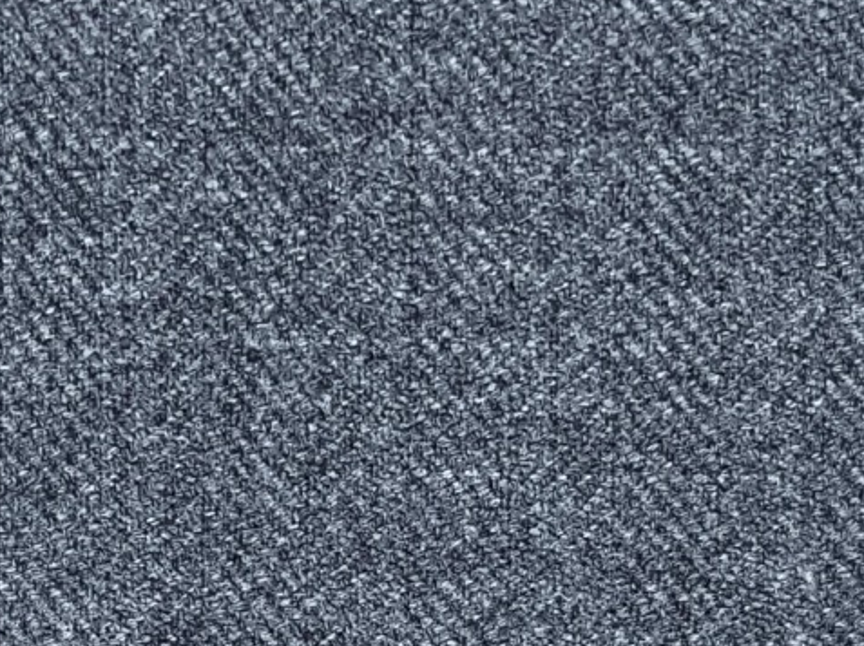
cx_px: 31
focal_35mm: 188
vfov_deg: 7.8
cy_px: 843
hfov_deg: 10.5
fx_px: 4689
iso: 439
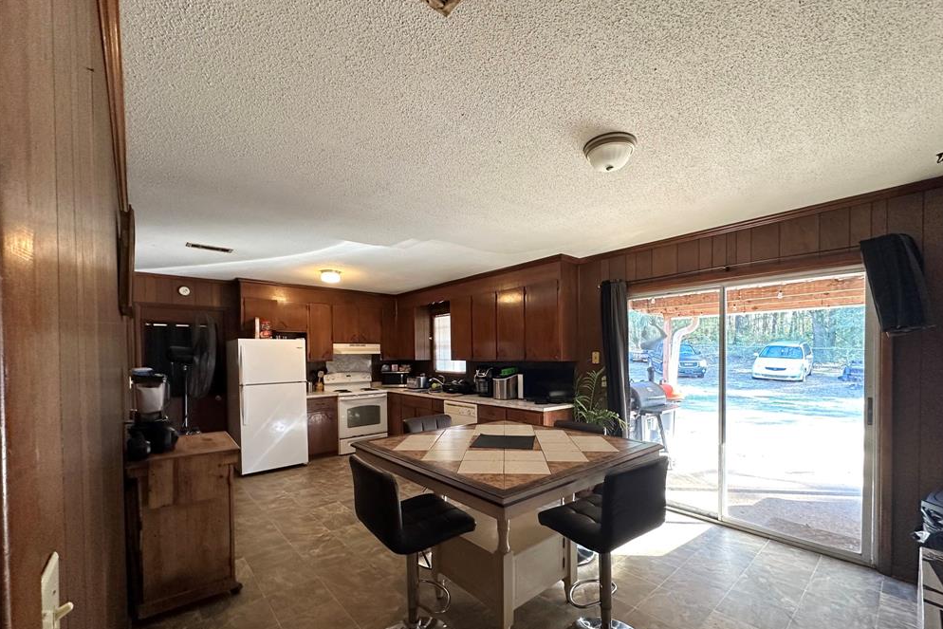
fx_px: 393
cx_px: 481
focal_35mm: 15
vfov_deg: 76.8
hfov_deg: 100.4
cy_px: 362
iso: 400
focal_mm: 2.22
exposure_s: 1/60
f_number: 2.2
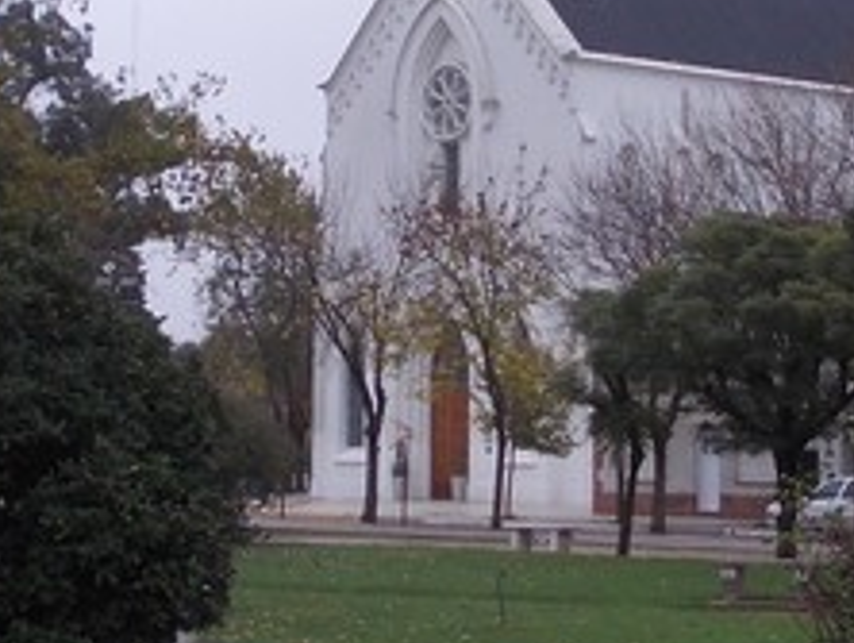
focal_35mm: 131
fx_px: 3235
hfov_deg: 15.0
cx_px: 492
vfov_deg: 11.3
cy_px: 204
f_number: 3.1
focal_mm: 5.3
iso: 80
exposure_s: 1/500
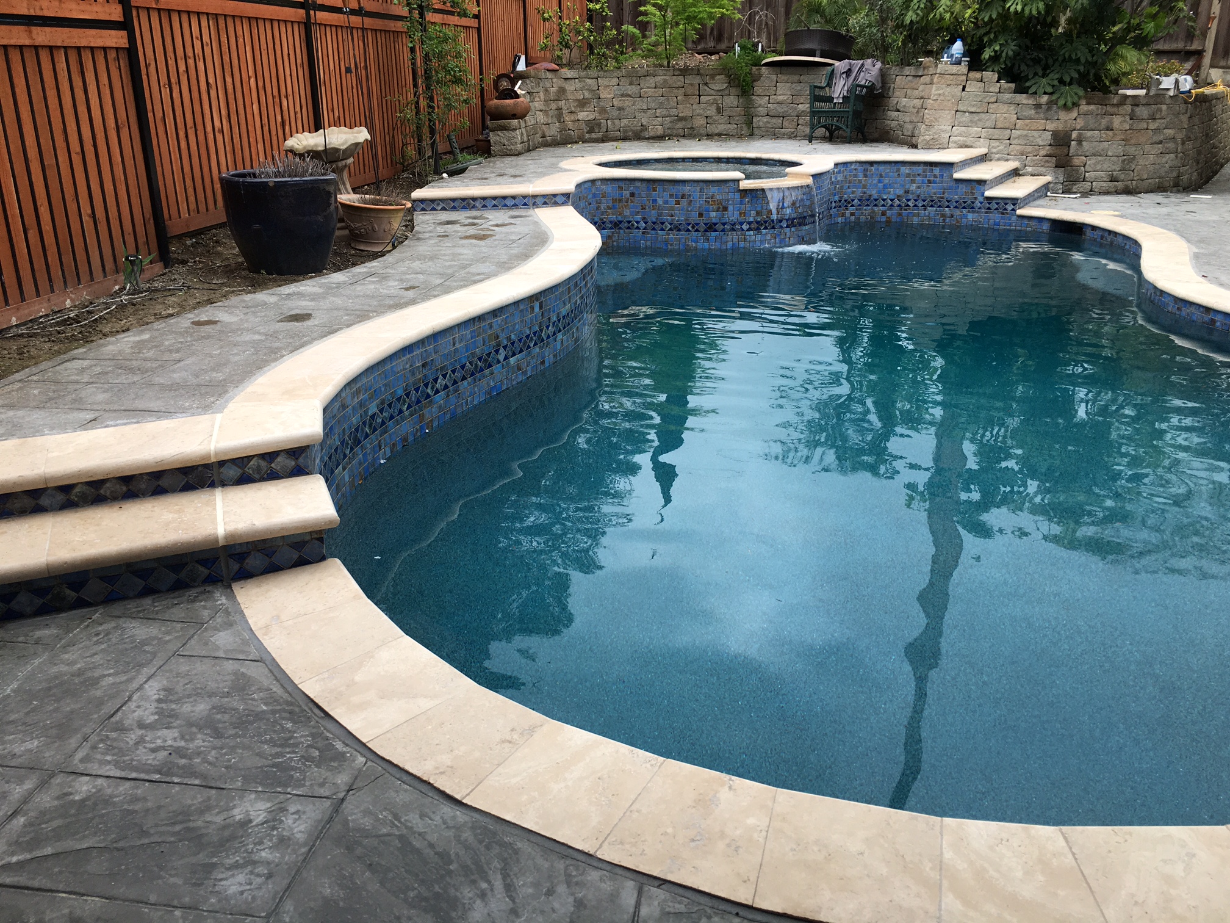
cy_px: 462
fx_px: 1030
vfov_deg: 48.2
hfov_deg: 61.7
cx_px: 615
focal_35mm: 29
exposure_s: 1/120
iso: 25
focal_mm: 4.15
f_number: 2.2
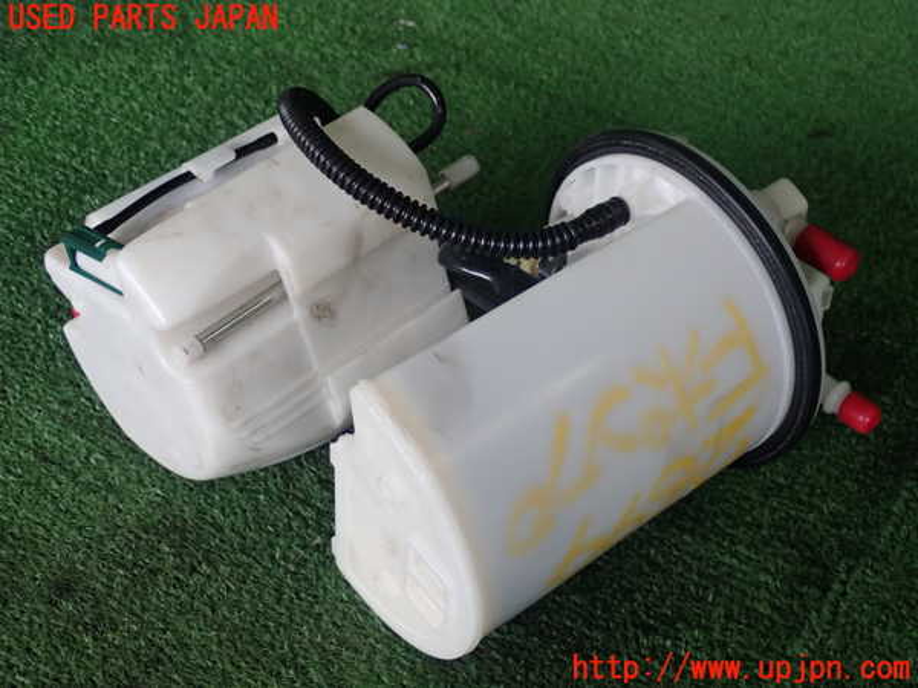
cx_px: 459
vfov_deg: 31.5
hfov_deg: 41.2
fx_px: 1220
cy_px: 344
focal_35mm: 46
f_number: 3.1
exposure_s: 1/200
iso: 200
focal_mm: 8.41
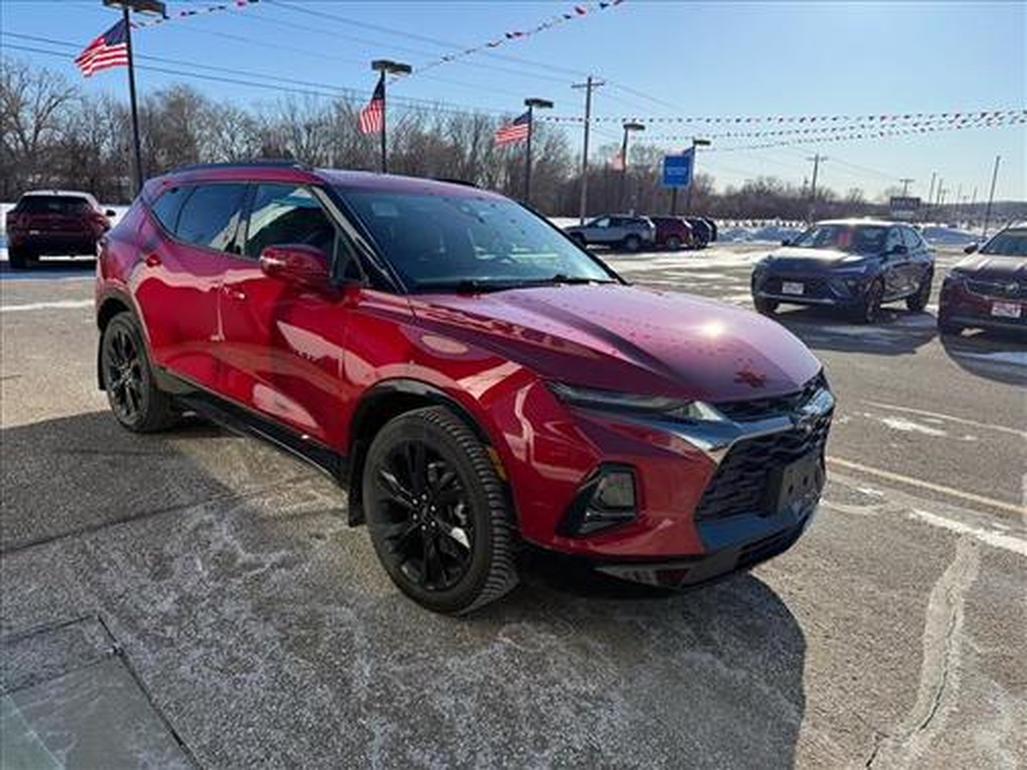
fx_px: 712
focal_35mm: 24
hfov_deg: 71.6
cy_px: 385
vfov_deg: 56.8
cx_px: 514
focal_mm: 6.76
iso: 125
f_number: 1.78
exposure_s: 1/4673
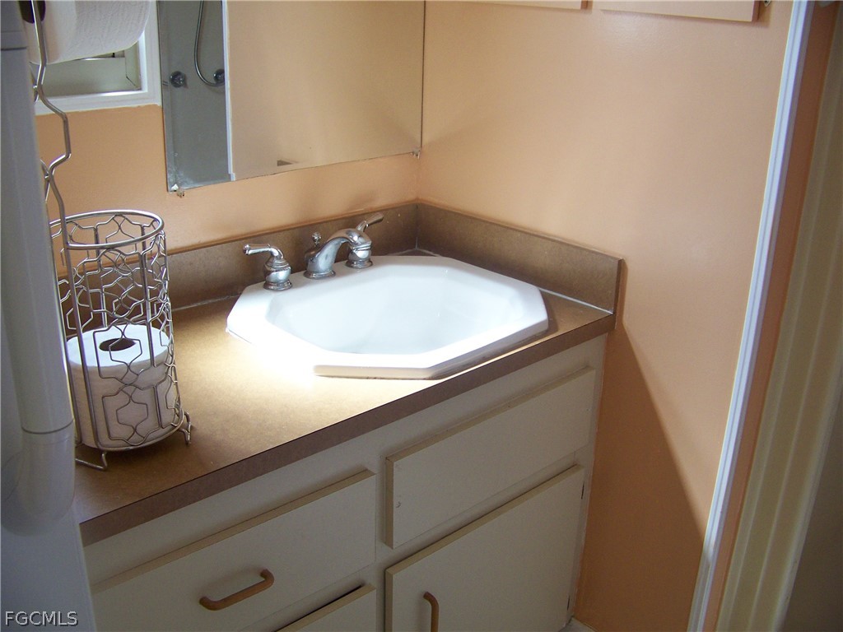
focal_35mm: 36
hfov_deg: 51.4
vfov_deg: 39.7
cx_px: 422
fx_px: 877
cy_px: 316
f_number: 2.8
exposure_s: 1/30
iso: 160
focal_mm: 5.85
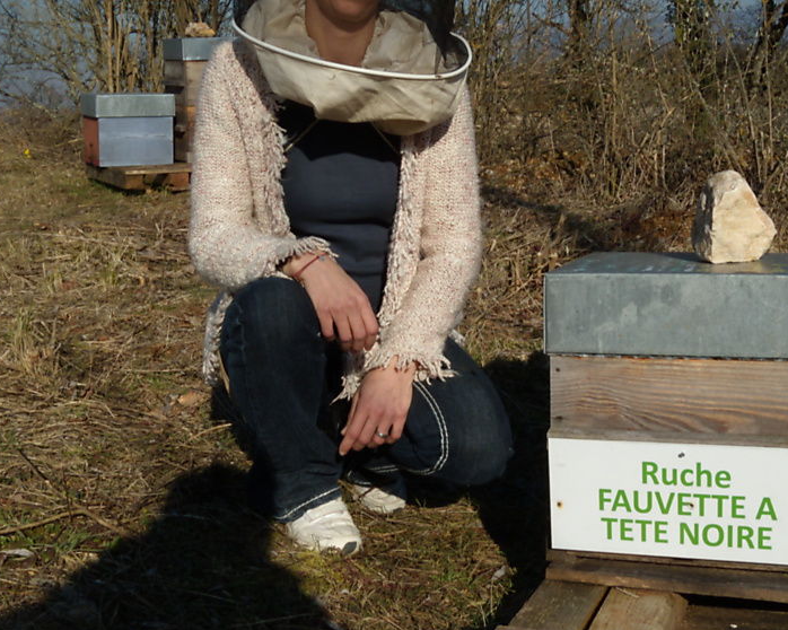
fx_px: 1096
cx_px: 437
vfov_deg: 32.1
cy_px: 303
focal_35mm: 47
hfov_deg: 39.5
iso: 80
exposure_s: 1/250
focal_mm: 7.5
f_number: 8.9
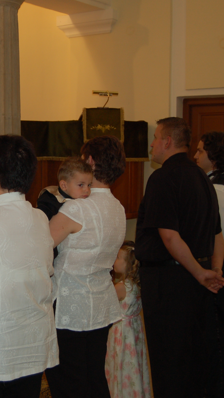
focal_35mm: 71
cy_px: 199
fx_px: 750
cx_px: 10
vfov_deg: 29.7
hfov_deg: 16.7
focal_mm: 30
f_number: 4.2
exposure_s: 1/60
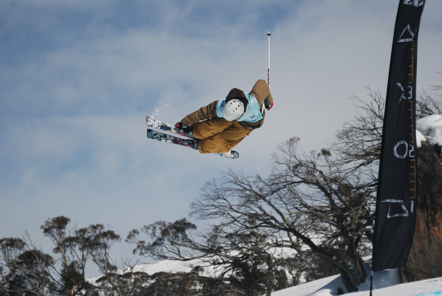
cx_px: 221
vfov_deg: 10.8
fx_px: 1567
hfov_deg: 16.1
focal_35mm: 128
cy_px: 148
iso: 180
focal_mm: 85
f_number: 4.5
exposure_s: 1/1000
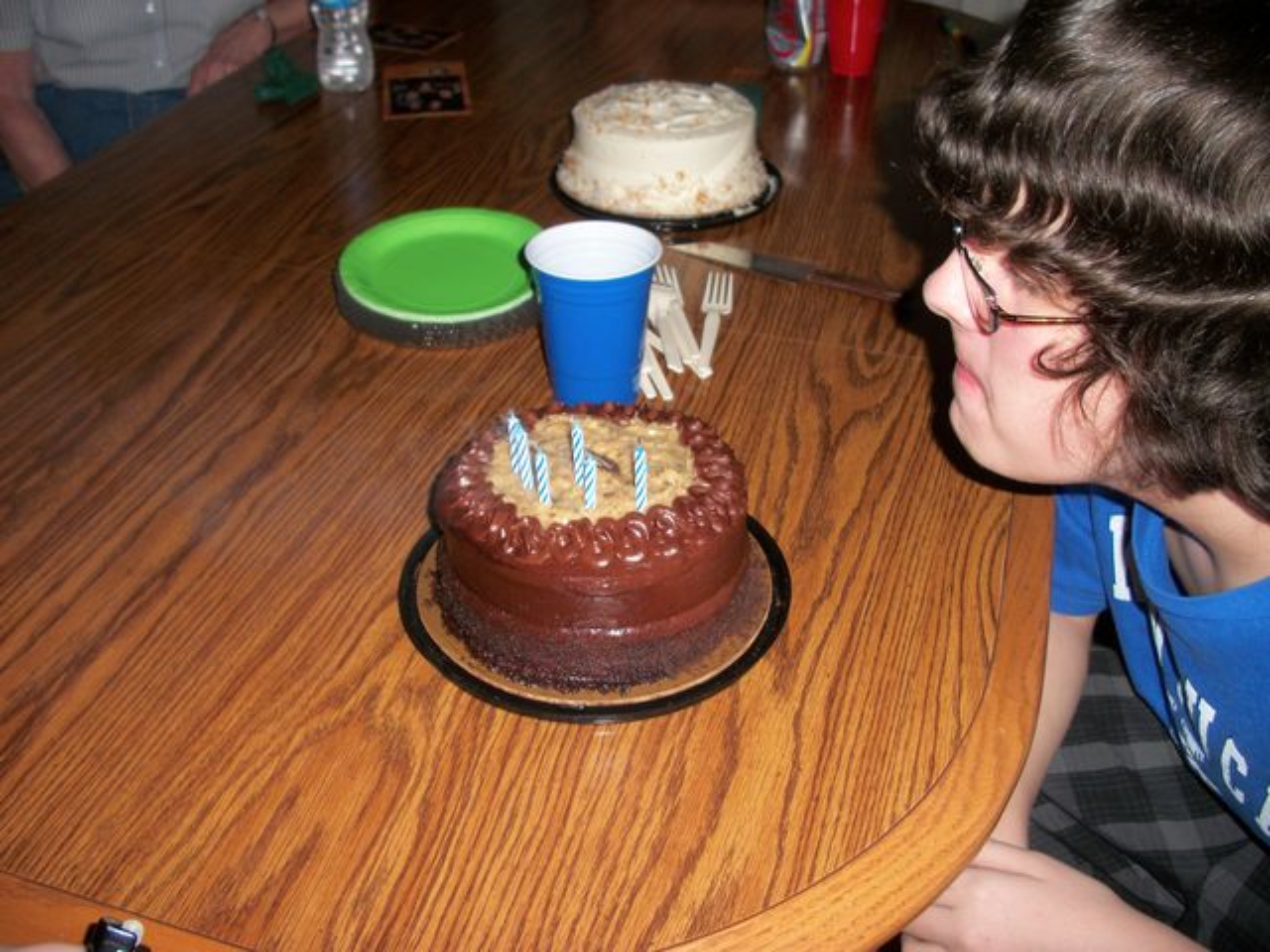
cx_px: 635
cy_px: 476
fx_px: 1284
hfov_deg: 52.6
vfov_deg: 40.7
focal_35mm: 35
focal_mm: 6.3
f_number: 3.1
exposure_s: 1/30
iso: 80
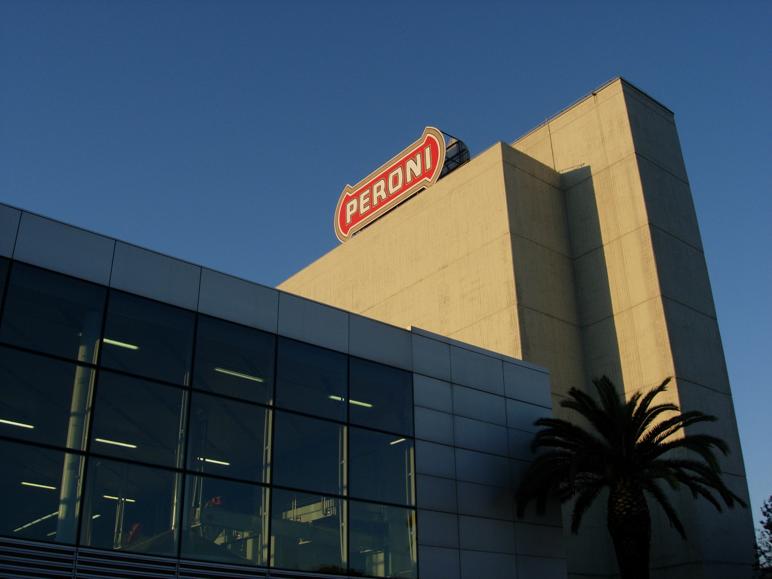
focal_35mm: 38
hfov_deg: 49.0
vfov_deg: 37.7
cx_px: 386
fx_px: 847
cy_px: 290
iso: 64
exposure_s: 1/443
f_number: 4.8
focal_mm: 7.8
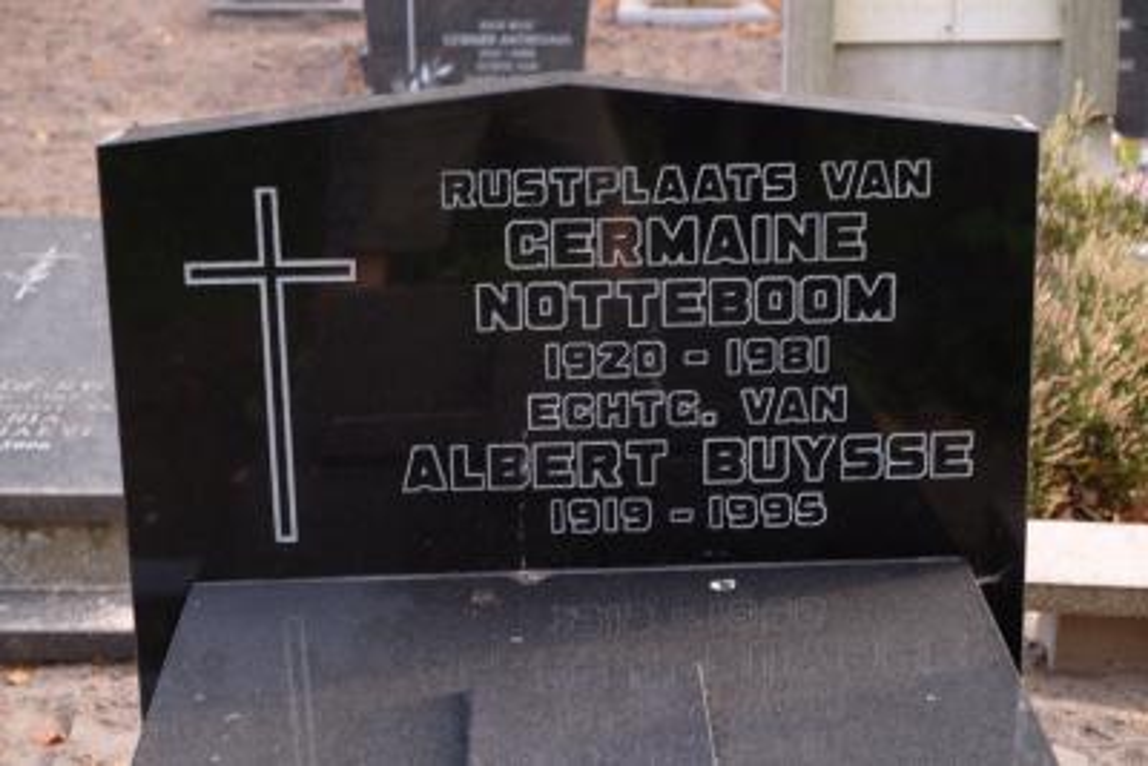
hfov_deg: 30.1
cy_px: 383
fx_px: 2137
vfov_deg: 20.3
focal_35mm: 67
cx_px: 574
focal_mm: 44.4
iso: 200
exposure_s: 1/30
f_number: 4.5
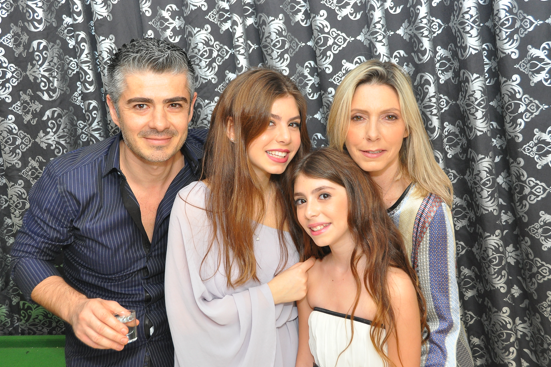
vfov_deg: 26.0
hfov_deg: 38.2
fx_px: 796
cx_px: 275
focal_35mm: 52
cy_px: 183
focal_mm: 34
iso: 800
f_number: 5.6
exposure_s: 1/125
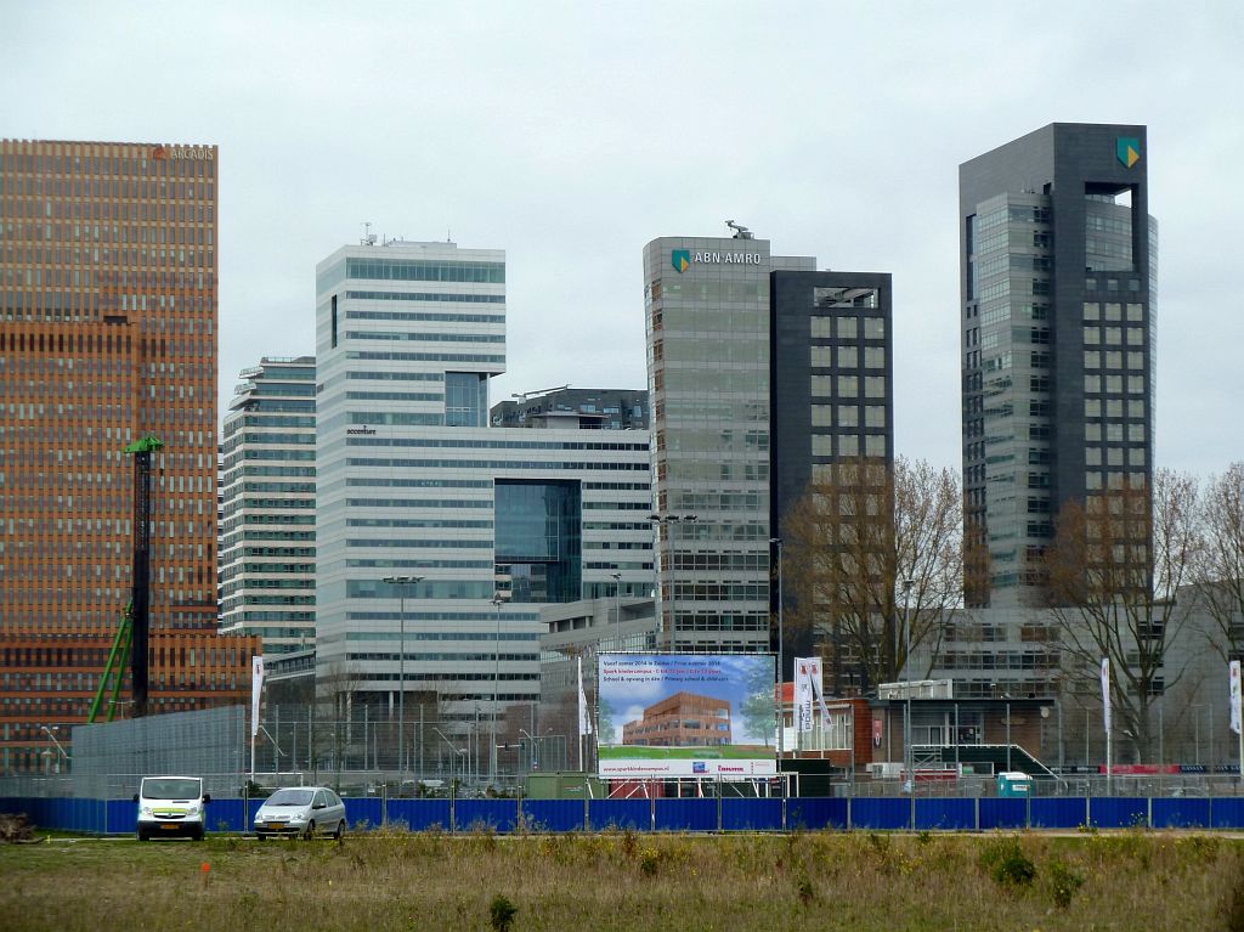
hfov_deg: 16.6
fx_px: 4275
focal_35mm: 119
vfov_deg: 12.4
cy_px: 466
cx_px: 622
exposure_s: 1/320
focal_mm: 19.5
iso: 80
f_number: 4.4
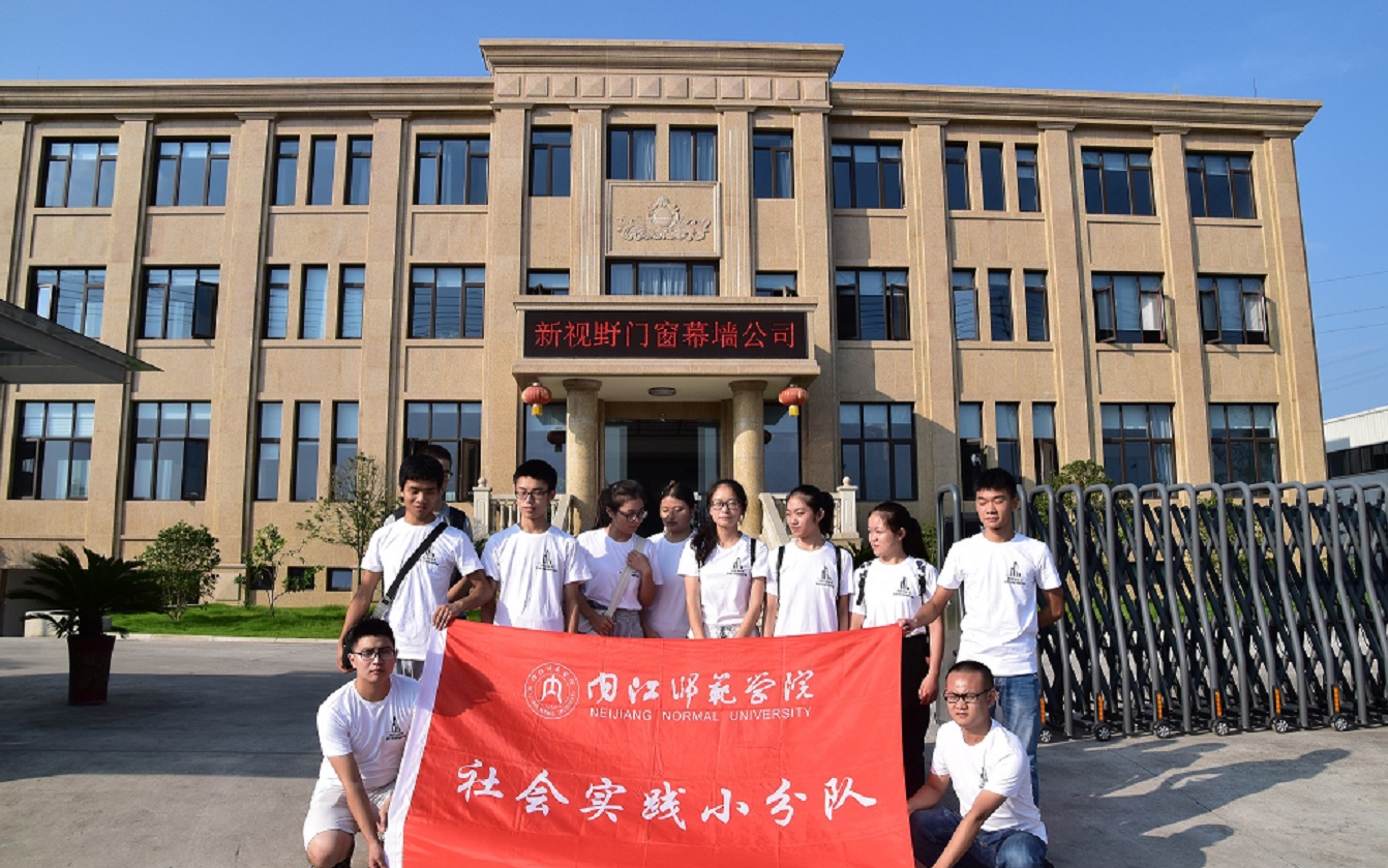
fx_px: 1059
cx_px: 690
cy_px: 412
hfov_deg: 66.5
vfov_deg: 44.5
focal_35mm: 28
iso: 400
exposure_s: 1/500
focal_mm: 18
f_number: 11
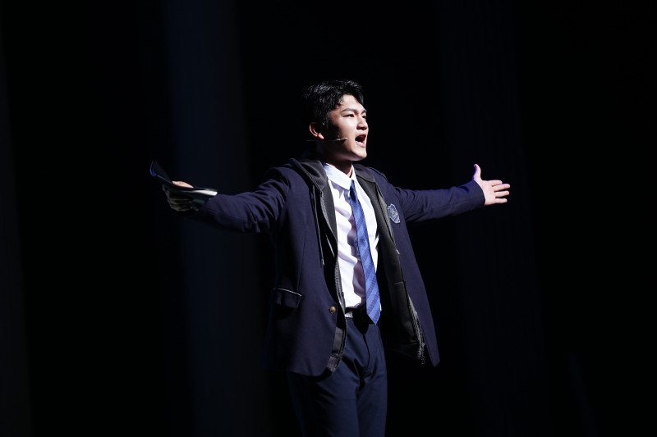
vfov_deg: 7.0
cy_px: 218
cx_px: 328
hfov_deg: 10.4
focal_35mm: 197
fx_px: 3594
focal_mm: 197
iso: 640
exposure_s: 1/100
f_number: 2.8
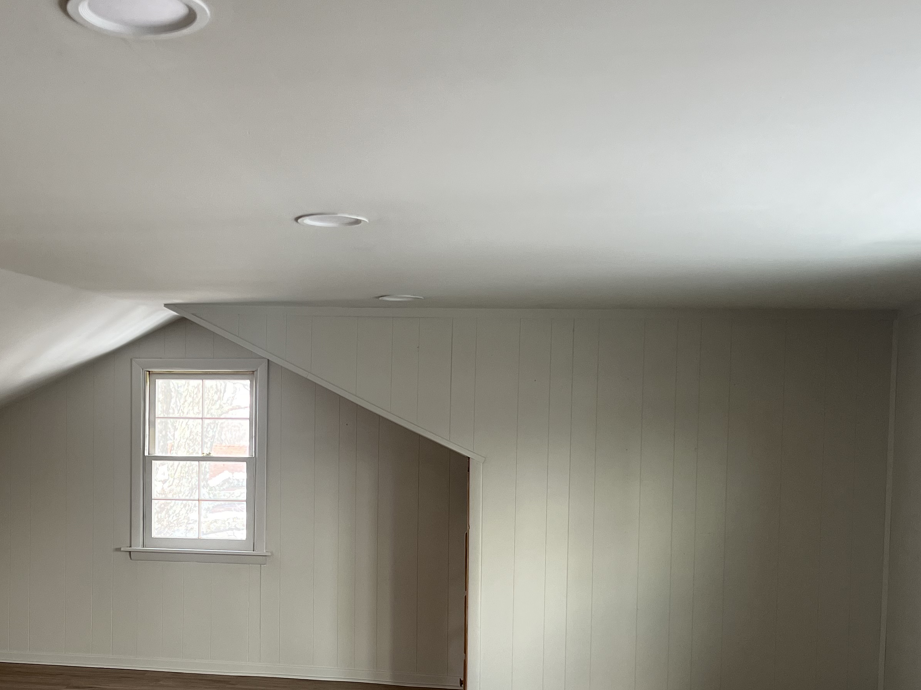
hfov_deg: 42.0
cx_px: 265
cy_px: 465
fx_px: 1171
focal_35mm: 44
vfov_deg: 32.6
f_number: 1.5
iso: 125
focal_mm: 5.7
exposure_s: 1/105
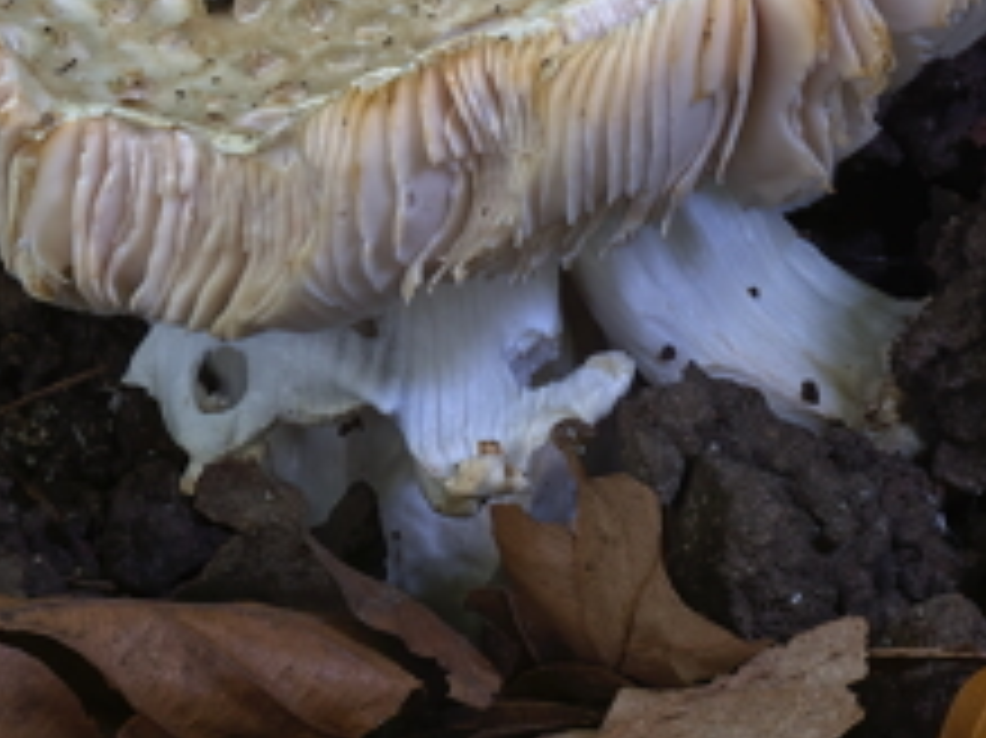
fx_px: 7487
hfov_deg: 7.5
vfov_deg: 5.6
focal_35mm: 263
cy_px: -36
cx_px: 513
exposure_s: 1/40
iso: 200
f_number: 5.6
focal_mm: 60
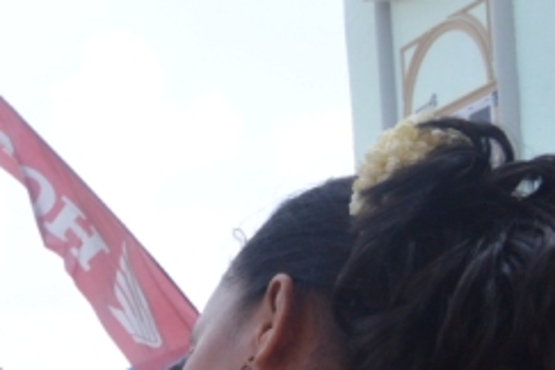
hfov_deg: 14.3
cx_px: -571
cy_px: 628
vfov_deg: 11.0
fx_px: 1819
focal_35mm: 118
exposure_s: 1/200
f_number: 20
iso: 1250
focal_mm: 28
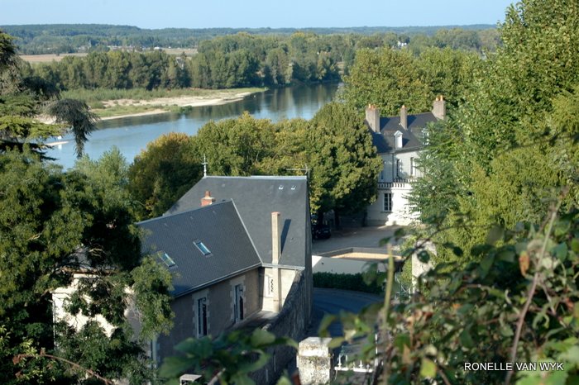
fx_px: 1447
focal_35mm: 90
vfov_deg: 15.2
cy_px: 192
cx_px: 290
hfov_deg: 22.6
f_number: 9
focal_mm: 60
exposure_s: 1/160
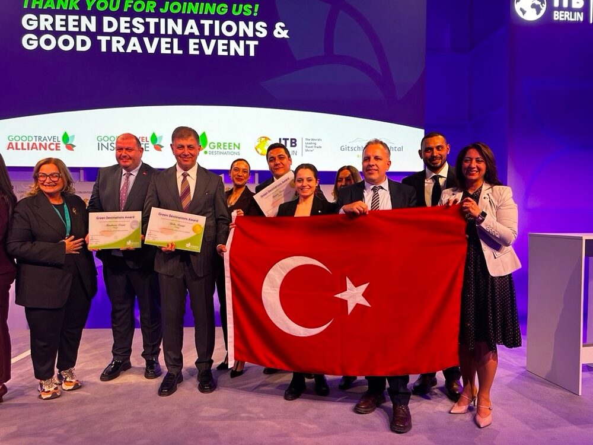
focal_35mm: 24
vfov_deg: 56.8
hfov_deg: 71.6
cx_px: 296
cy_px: 222
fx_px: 411
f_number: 1.78
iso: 125
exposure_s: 1/120
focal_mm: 6.86
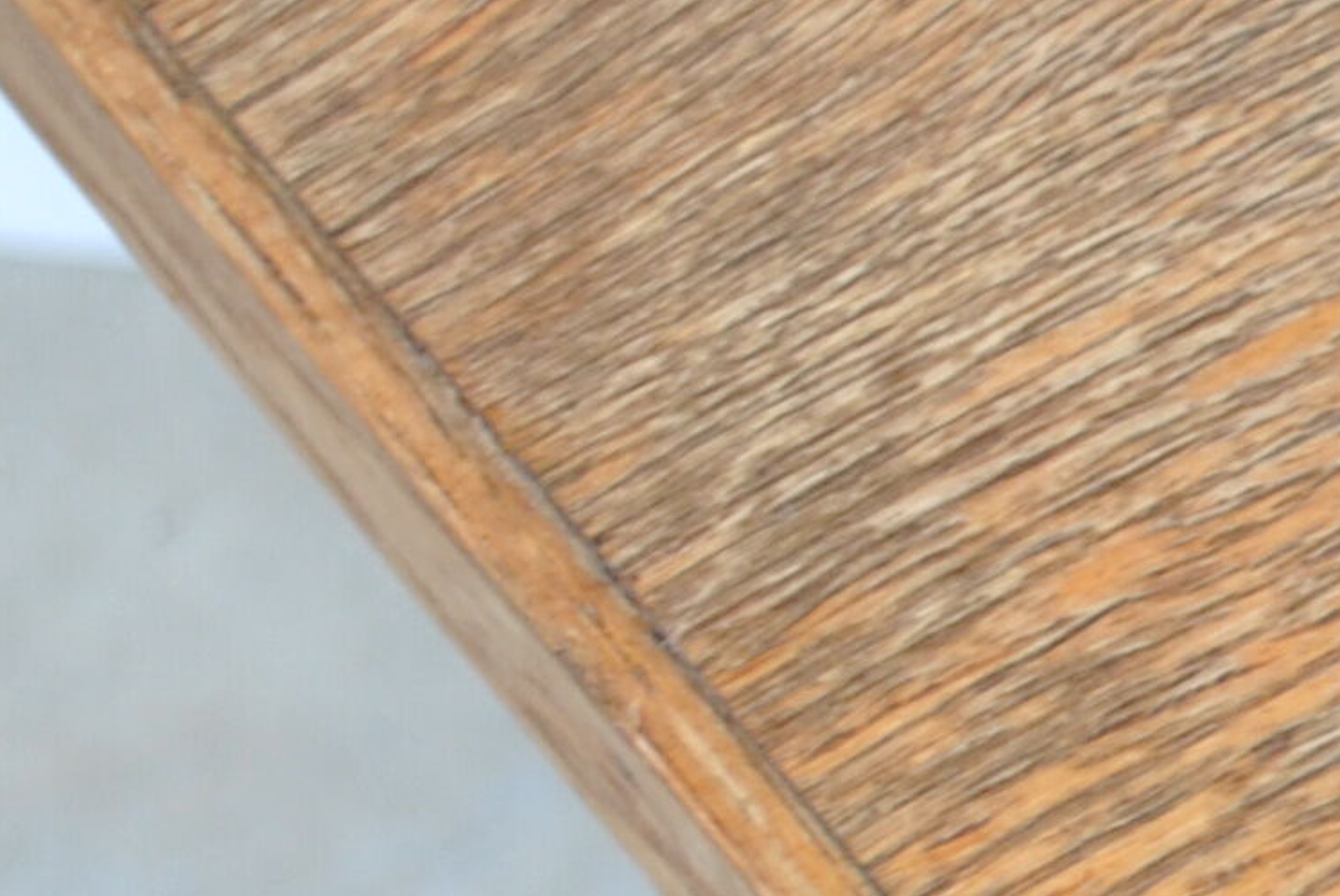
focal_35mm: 226
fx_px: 8407
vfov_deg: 6.1
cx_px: 2779
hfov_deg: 8.6
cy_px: 948
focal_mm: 29
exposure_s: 1/30
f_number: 4.5
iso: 200
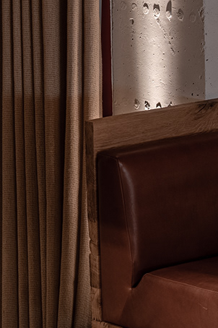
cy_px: 559
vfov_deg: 7.2
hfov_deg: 4.9
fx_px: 2529
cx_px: 393
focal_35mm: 278
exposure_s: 1/2.5
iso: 125
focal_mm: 70
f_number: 13
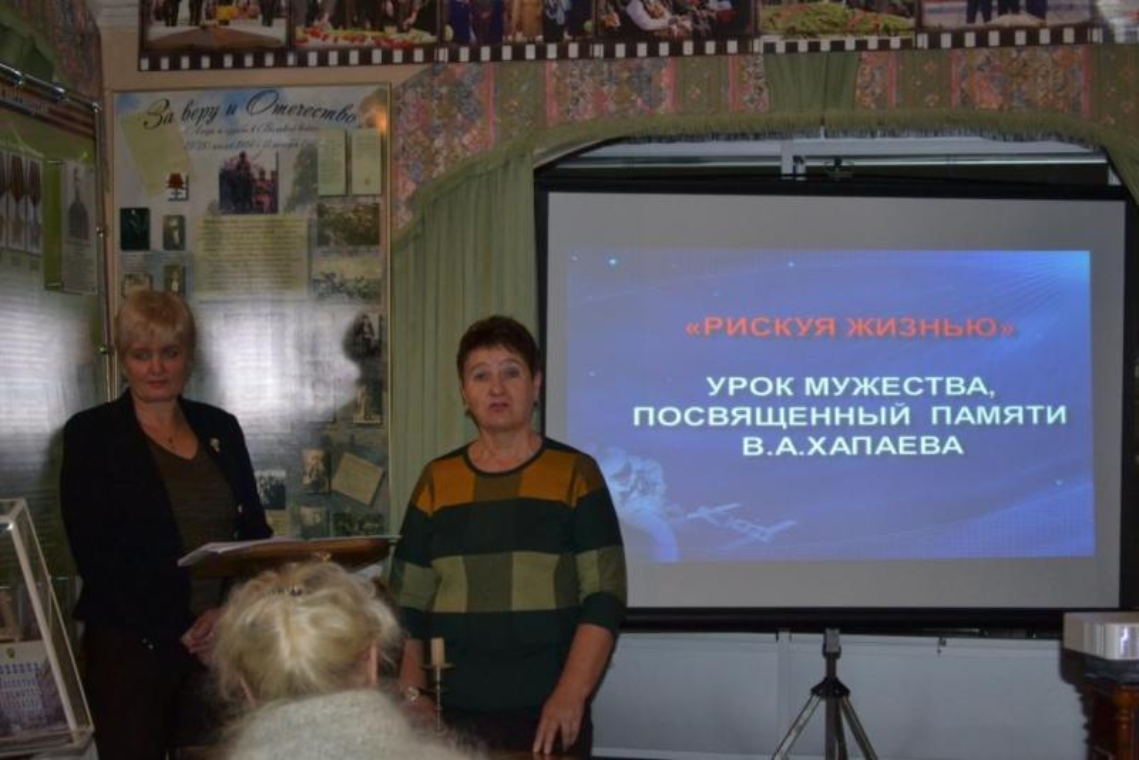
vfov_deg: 18.9
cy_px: 380
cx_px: 570
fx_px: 2279
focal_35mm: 72
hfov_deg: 28.1
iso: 800
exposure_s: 1/30
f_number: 5.6
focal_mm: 48
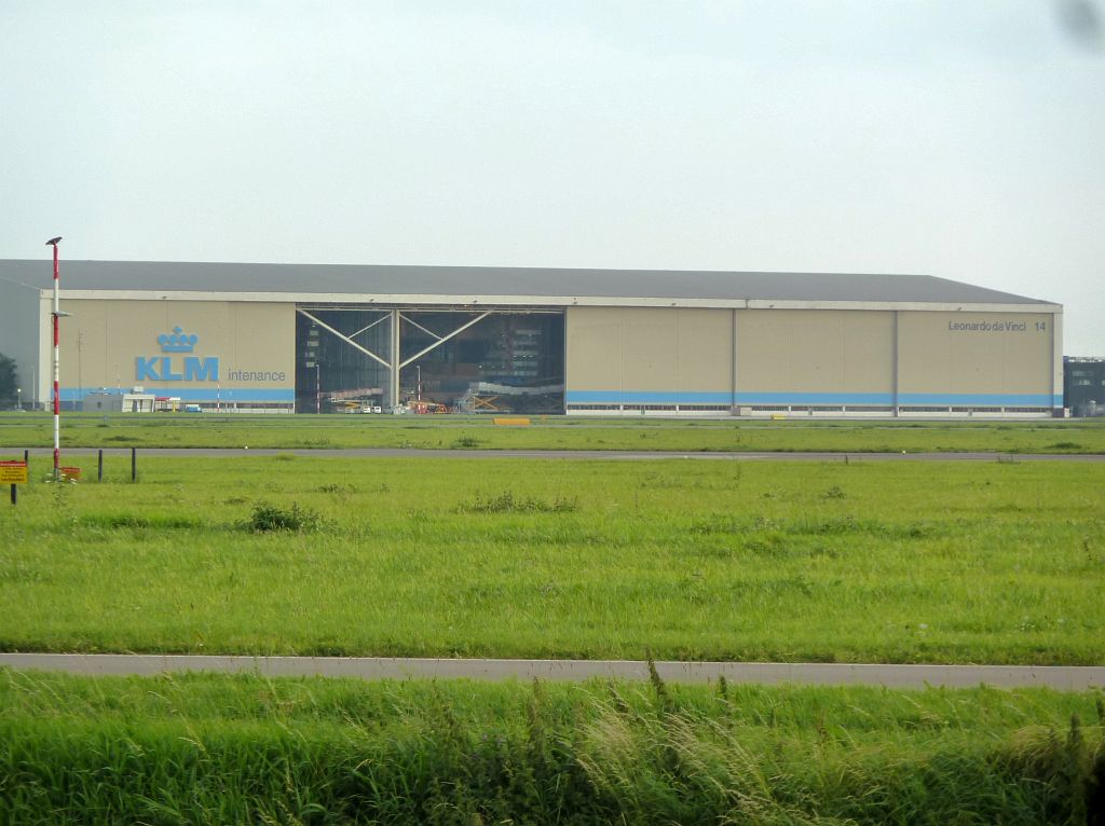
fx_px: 7176
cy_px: 413
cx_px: 552
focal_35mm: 225
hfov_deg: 8.8
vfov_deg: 6.6
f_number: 4.6
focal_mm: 37
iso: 125
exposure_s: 1/80
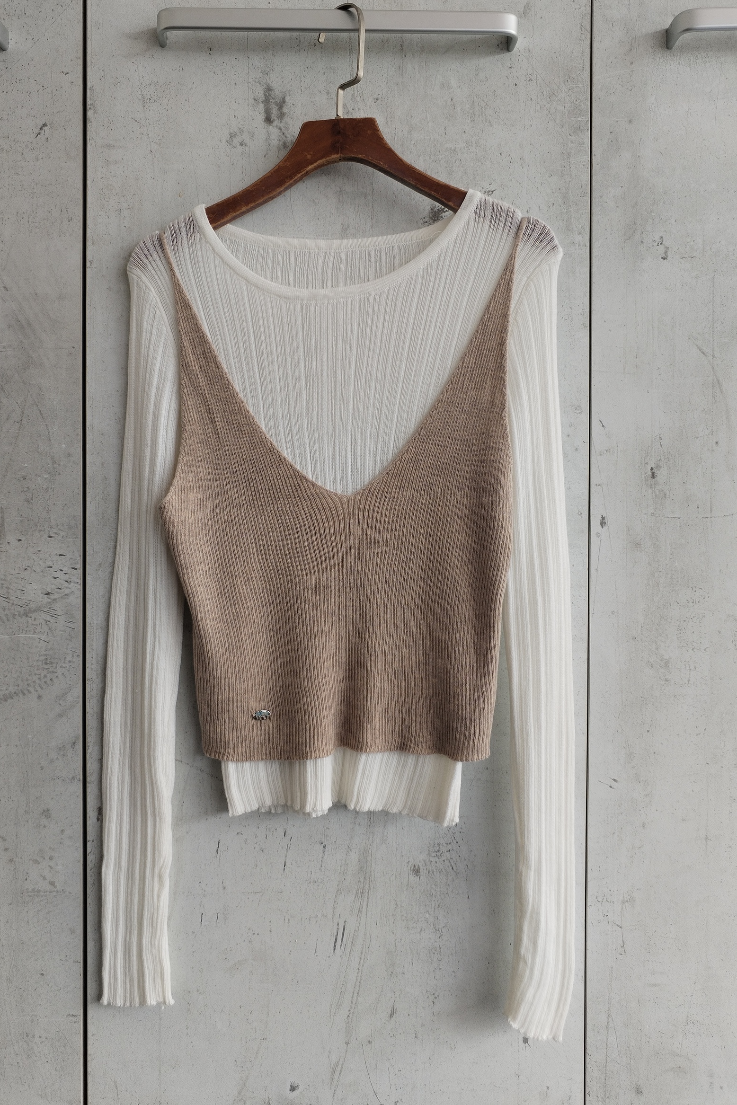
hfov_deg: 42.3
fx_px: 952
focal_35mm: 31
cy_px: 541
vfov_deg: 60.3
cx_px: 329
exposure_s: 1/140
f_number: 1.8
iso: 100
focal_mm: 4.75
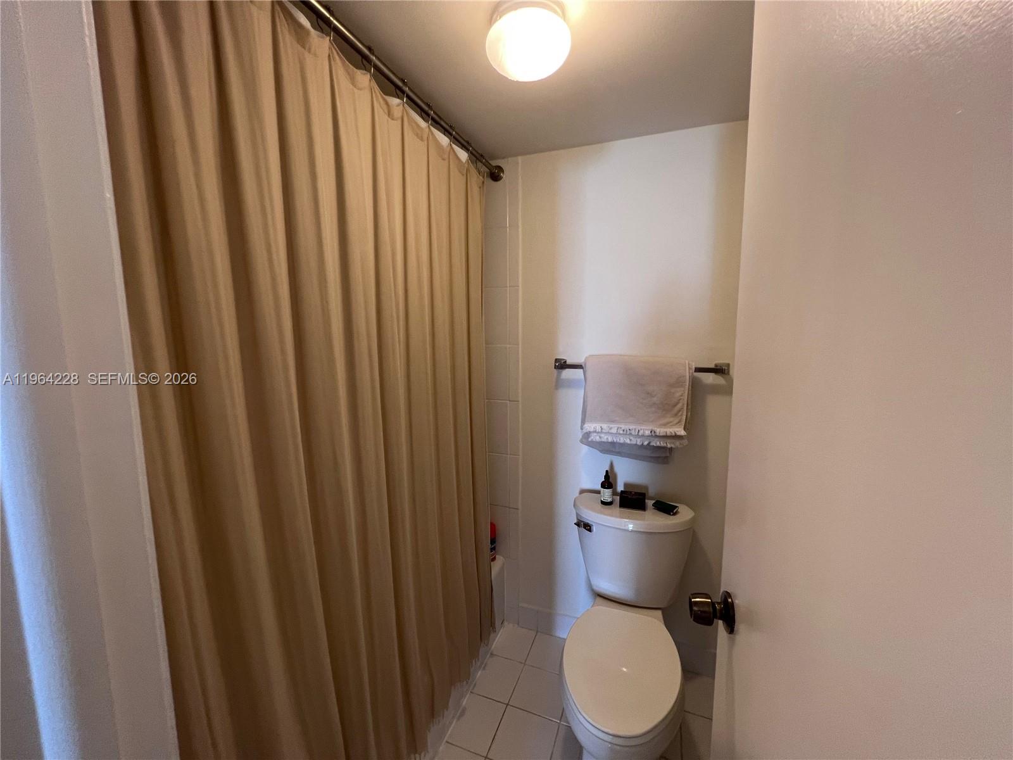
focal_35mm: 13
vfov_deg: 89.9
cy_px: 380
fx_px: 380
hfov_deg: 106.2
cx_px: 506
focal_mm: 1.57
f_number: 1.8
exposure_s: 1/60
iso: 160
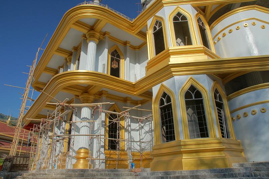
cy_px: 90
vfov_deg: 53.1
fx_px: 179
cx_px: 134
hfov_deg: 73.8
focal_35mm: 24
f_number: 9
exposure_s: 1/160
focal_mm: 16
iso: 200
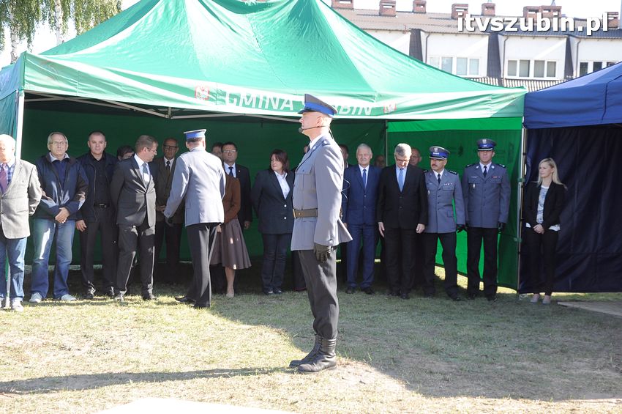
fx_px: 1036
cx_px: 311
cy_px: 207
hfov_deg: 33.4
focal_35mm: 60
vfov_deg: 22.6
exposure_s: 1/200
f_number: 7.1
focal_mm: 40
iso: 400
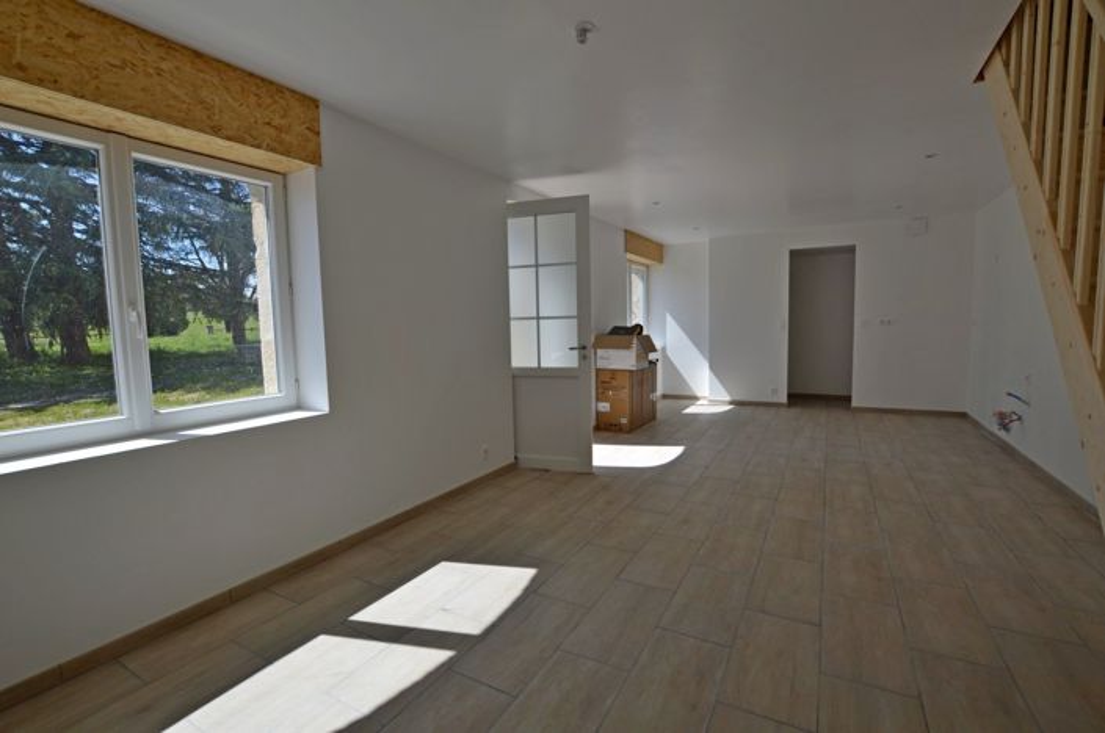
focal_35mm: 15
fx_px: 460
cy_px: 366
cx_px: 552
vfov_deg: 77.2
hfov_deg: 100.5
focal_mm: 10
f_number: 7.1
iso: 100
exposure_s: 1/200
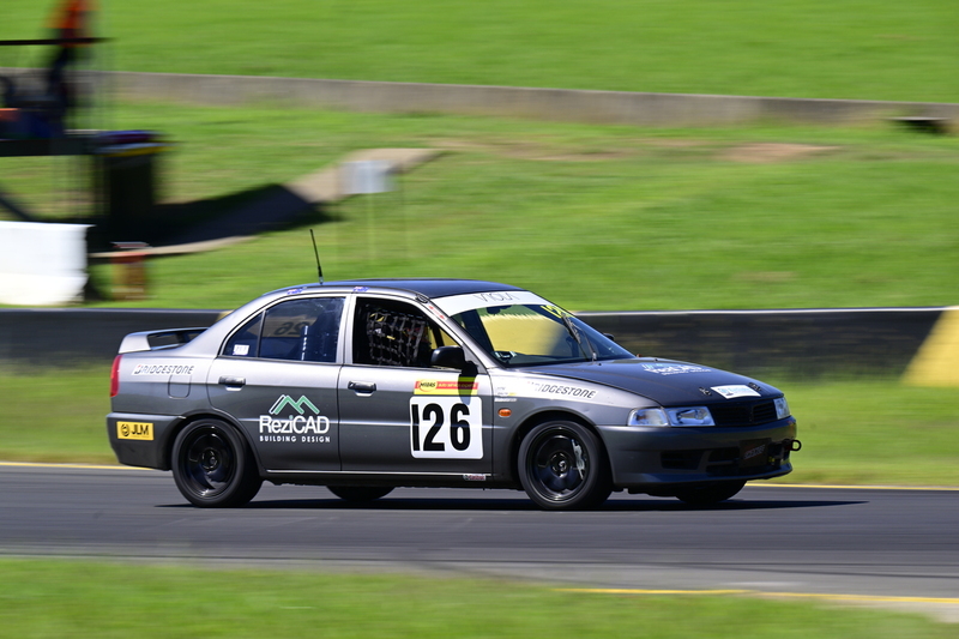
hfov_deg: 7.9
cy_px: 320
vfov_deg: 5.3
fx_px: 6924
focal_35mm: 260
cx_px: 480
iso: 80
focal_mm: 260
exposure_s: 1/100
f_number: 11
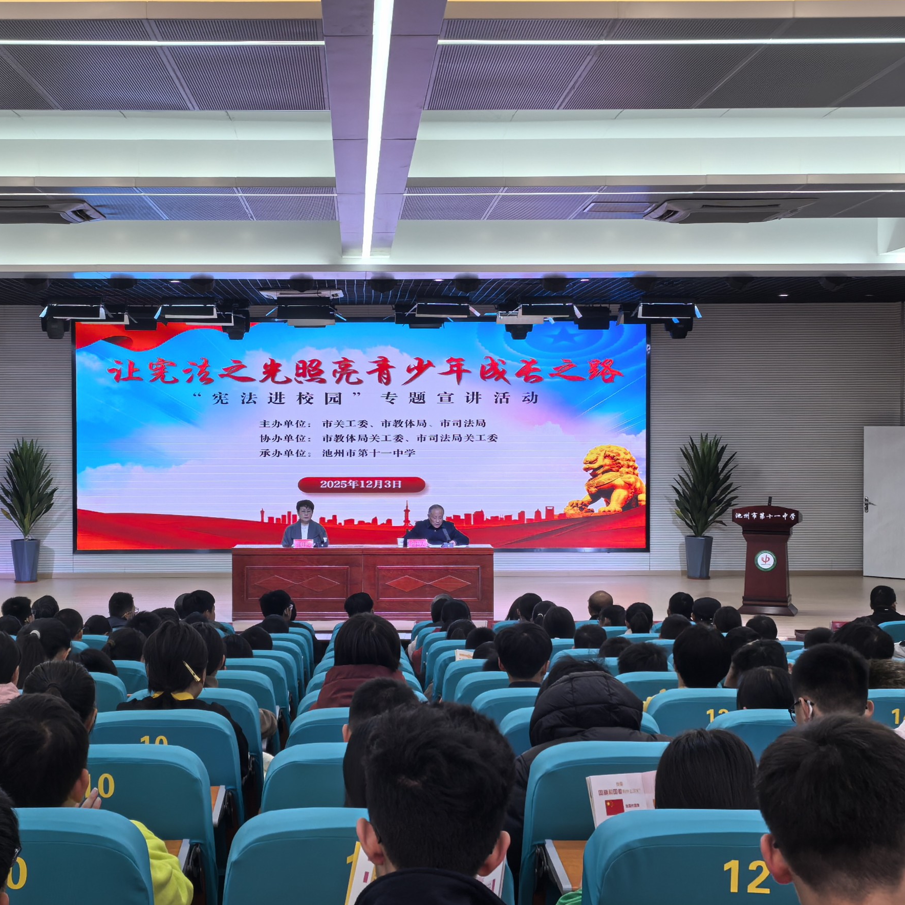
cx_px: 362
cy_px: 458
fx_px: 1597
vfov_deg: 31.6
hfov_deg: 31.5
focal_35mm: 54
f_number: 2
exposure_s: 1/120
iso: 64
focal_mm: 5.75
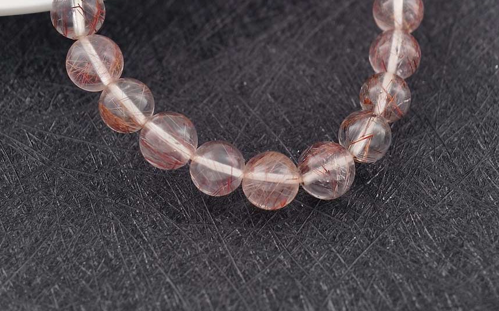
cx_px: 248
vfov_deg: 10.7
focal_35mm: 121
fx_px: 1645
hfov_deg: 17.2
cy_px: 10
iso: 125
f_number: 2.67
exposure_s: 1/160
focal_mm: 22.48
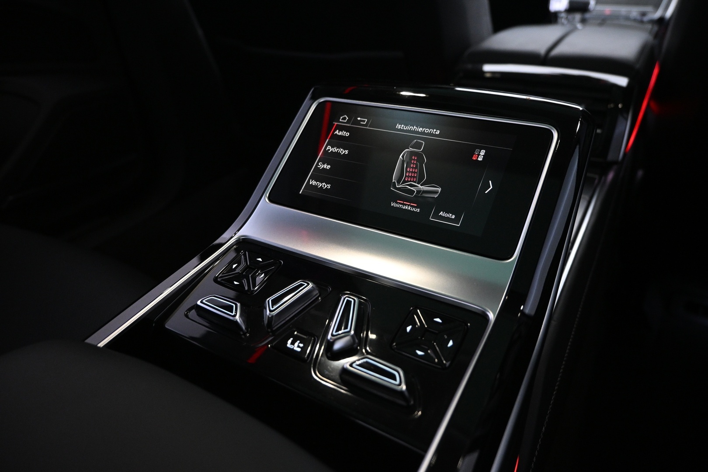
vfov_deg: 53.1
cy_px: 236
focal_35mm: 24
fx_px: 472
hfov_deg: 73.7
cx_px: 354
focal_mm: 16
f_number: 3.5
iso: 1600
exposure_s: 1/25
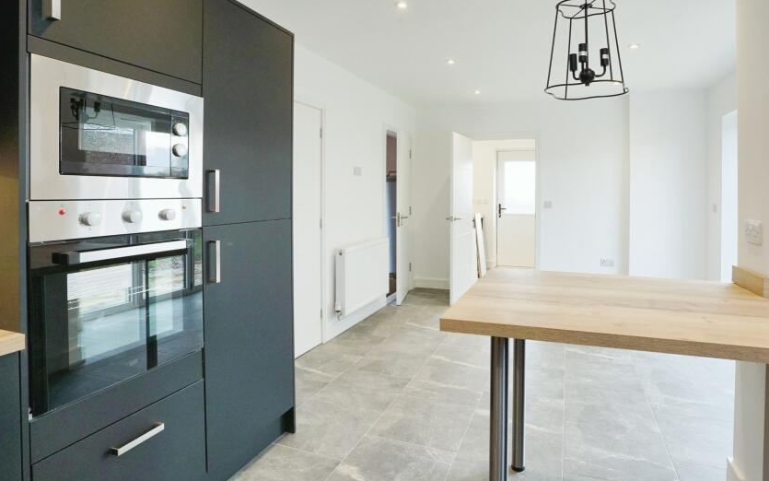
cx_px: 415
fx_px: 419
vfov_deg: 59.5
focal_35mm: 20
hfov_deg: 84.9
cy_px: 210
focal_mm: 16
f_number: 10
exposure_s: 1/50
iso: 2000
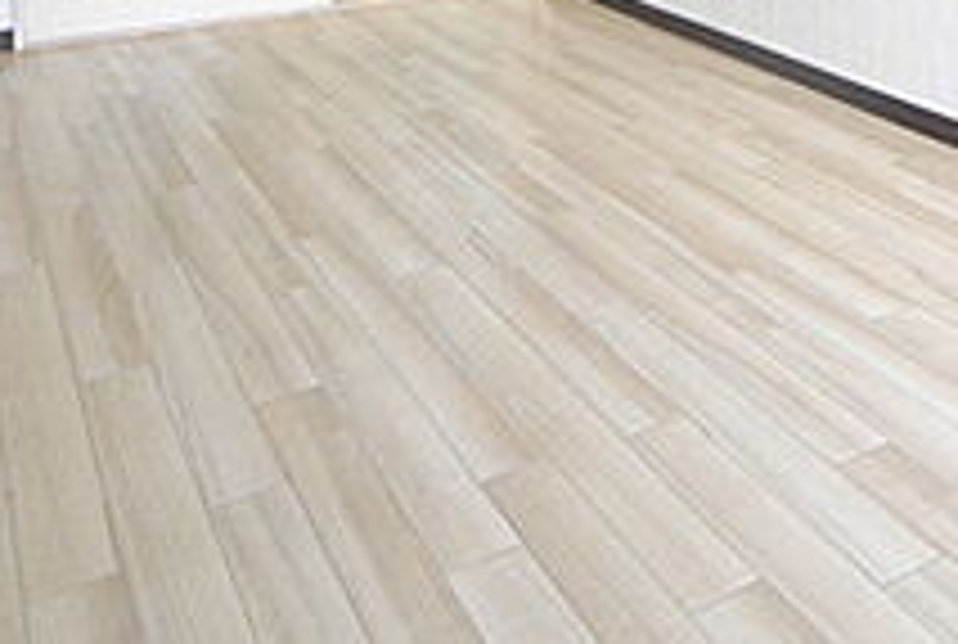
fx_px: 960
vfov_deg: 29.0
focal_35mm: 36
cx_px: 382
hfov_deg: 52.7
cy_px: -221
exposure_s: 1/80
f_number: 4.5
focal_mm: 8
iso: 1600
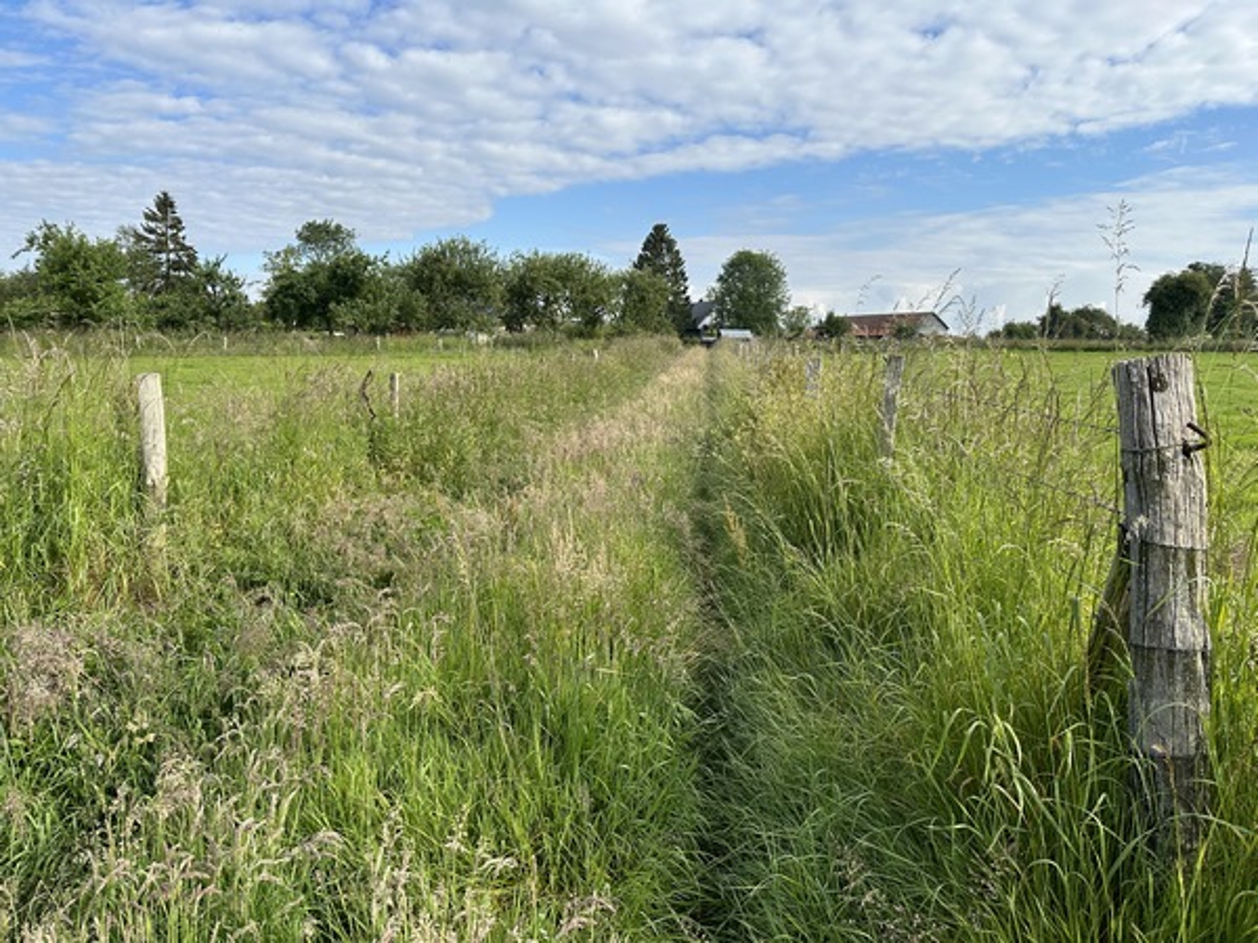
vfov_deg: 56.8
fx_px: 872
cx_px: 629
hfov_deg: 71.6
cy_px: 472
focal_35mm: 24
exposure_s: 1/2882
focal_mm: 6.86
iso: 80
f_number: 1.78
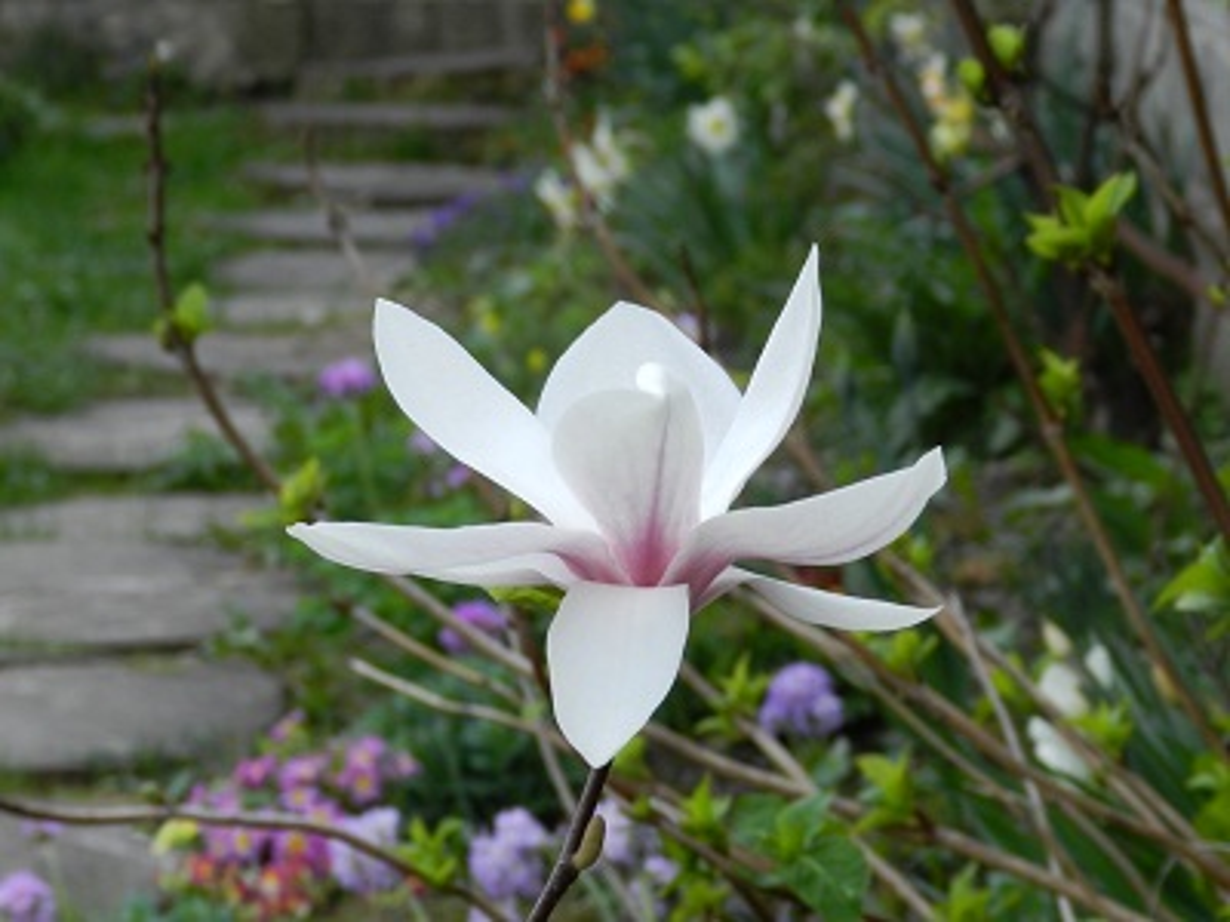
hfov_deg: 15.2
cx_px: 615
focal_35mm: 130
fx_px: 4619
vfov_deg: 11.4
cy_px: 461
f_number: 5
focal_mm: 23.1
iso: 160
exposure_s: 1/250
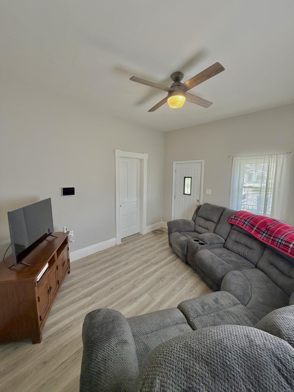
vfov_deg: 102.1
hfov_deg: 85.7
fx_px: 159
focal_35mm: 14
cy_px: 196
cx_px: 147
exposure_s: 1/121
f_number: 2.2
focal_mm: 2.22
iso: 320
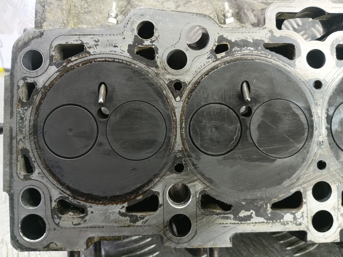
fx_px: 228
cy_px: 128
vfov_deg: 58.9
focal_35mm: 23
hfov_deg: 73.9
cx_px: 172
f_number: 1.6
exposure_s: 1/33.3
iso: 378
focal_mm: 4.11
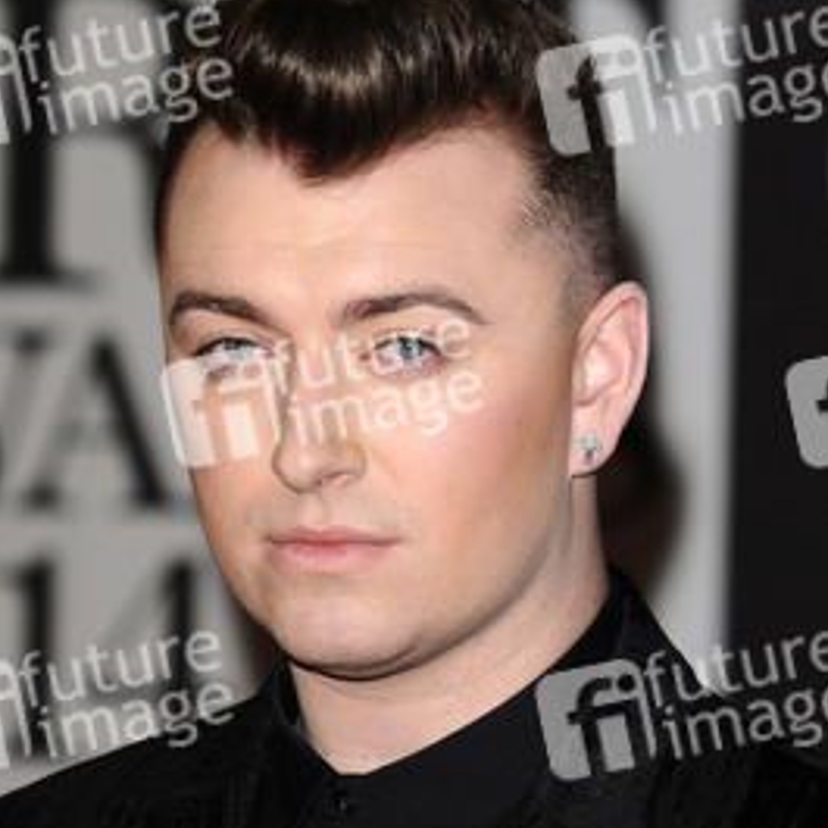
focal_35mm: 299
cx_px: 414
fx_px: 8082
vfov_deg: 5.9
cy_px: 550
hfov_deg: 5.9
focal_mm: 155
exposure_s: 1/250
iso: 200
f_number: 4.5
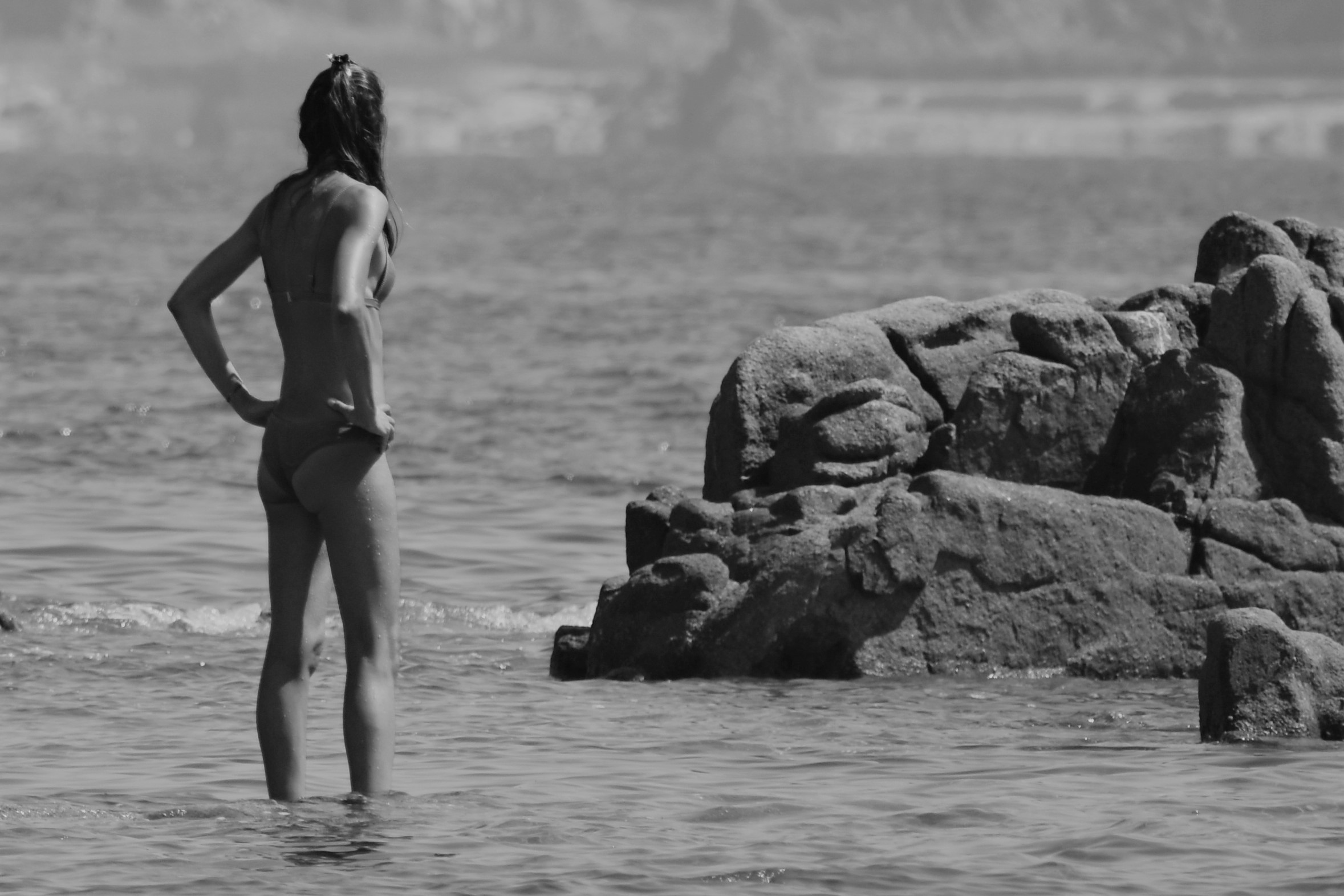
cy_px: 448
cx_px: 672
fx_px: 16801
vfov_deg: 3.1
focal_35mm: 450
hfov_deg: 4.6
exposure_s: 1/500
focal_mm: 300
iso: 110
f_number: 6.3
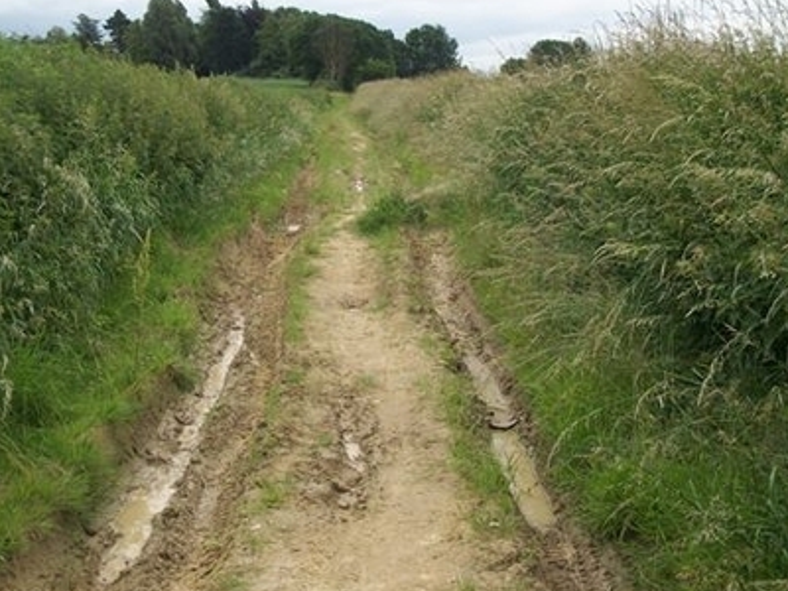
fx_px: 1093
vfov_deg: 30.3
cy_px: 276
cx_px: 280
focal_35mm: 48
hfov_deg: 39.3
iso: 80
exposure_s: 1/125
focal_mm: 5.7
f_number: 8.8
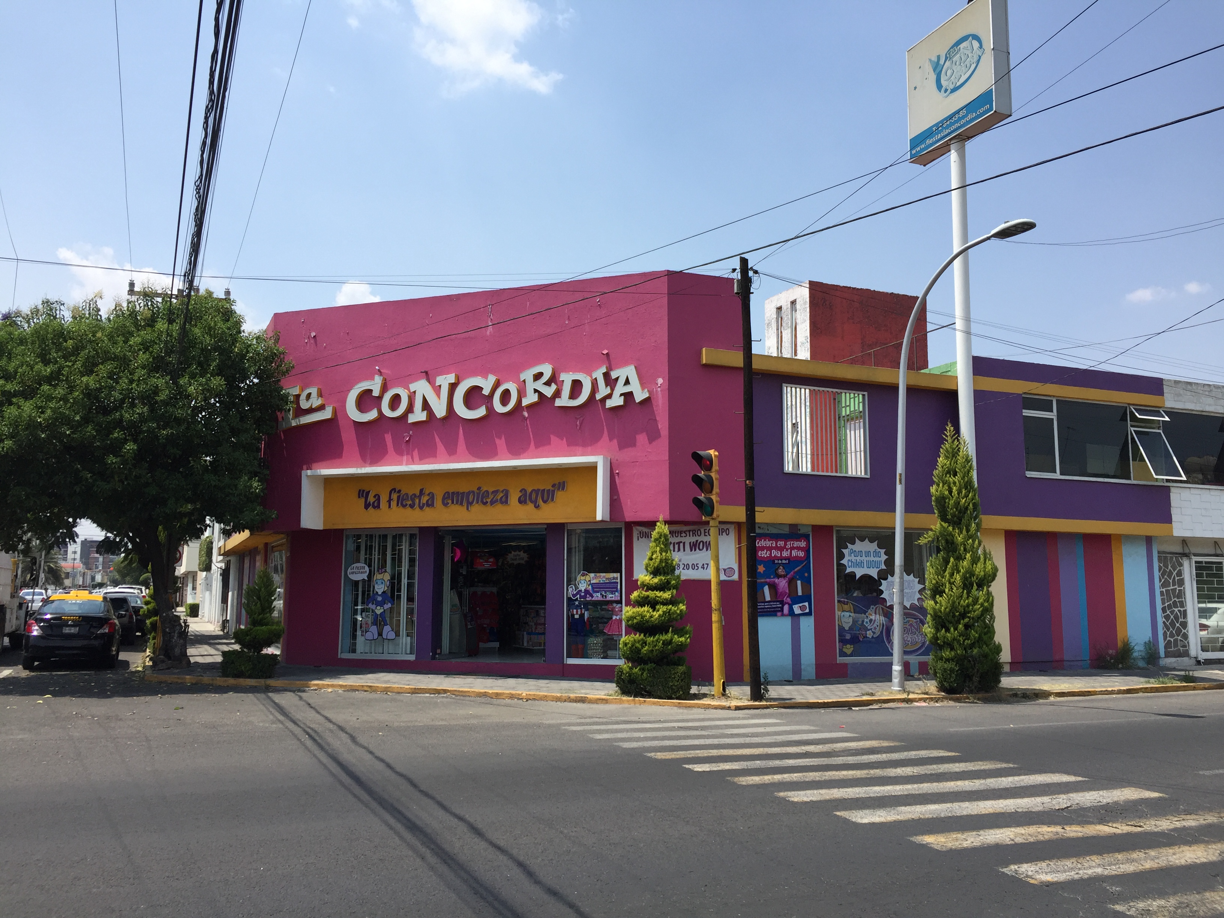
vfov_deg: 48.2
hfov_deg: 61.7
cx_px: 612
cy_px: 459
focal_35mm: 29
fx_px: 1025
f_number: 2.2
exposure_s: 1/2083
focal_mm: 4.15
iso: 32
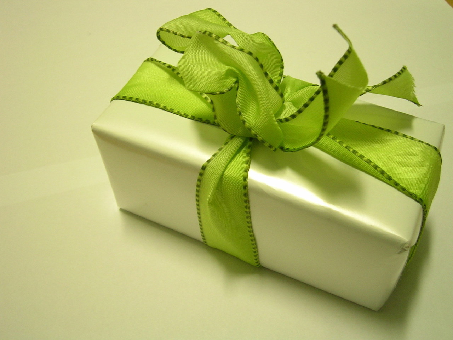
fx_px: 523
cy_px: 170
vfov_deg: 36.0
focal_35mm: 40
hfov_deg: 46.8
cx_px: 226
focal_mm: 6.1
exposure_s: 1/4
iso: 70
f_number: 2.9
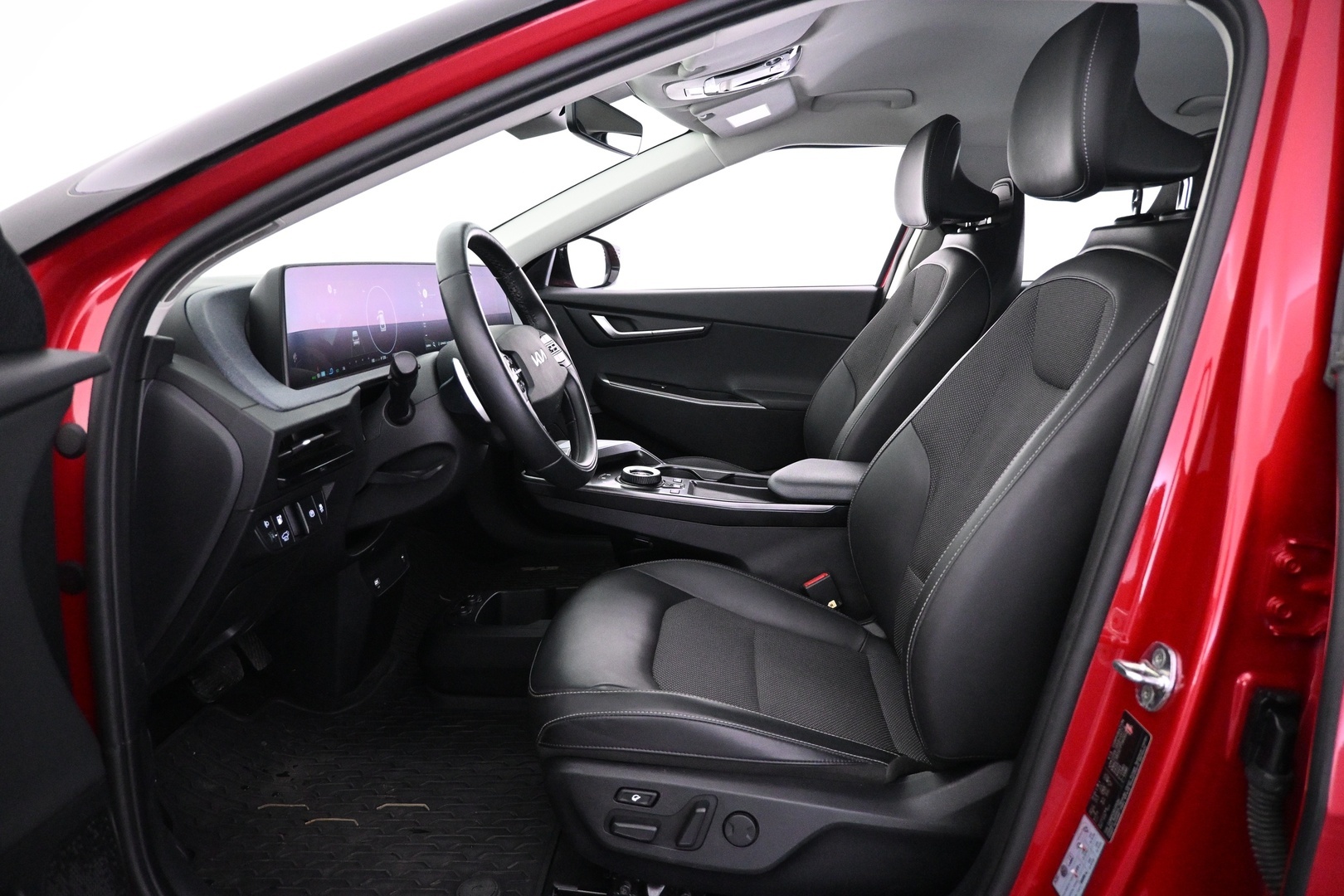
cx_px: 672
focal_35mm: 24
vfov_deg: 53.1
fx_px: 896
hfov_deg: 73.7
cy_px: 448
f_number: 3.5
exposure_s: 1/60
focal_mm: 16
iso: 4000
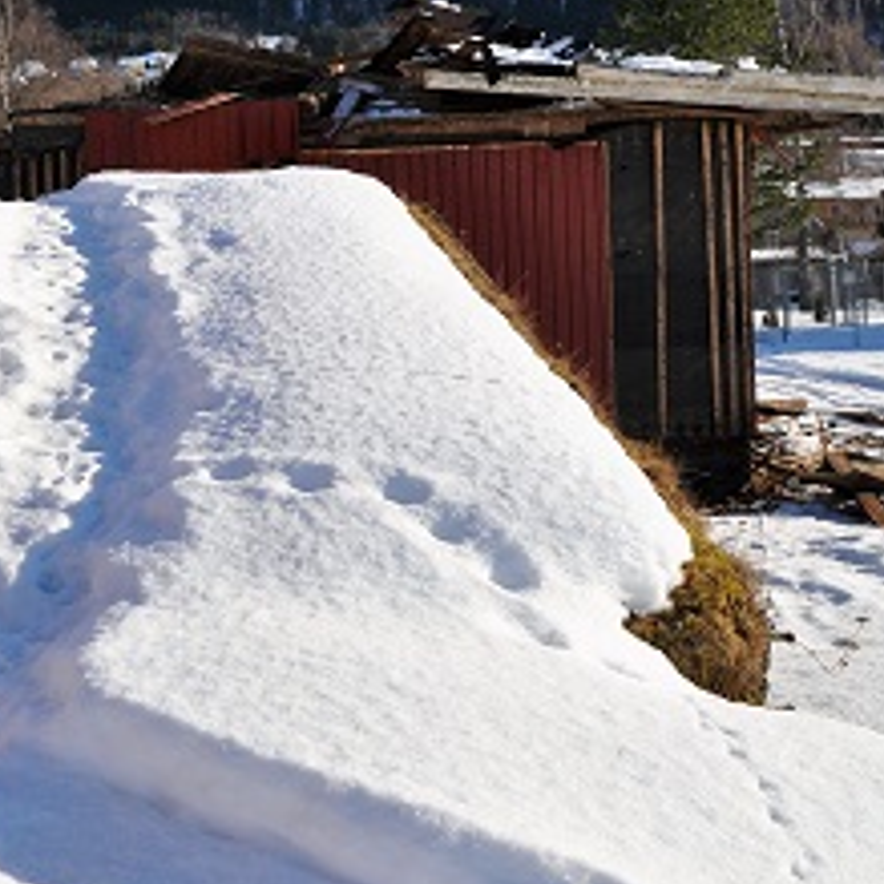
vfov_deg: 29.6
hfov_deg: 28.8
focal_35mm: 57
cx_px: 75
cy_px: 224
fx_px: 1647
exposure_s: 1/400
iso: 200
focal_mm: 18
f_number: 10
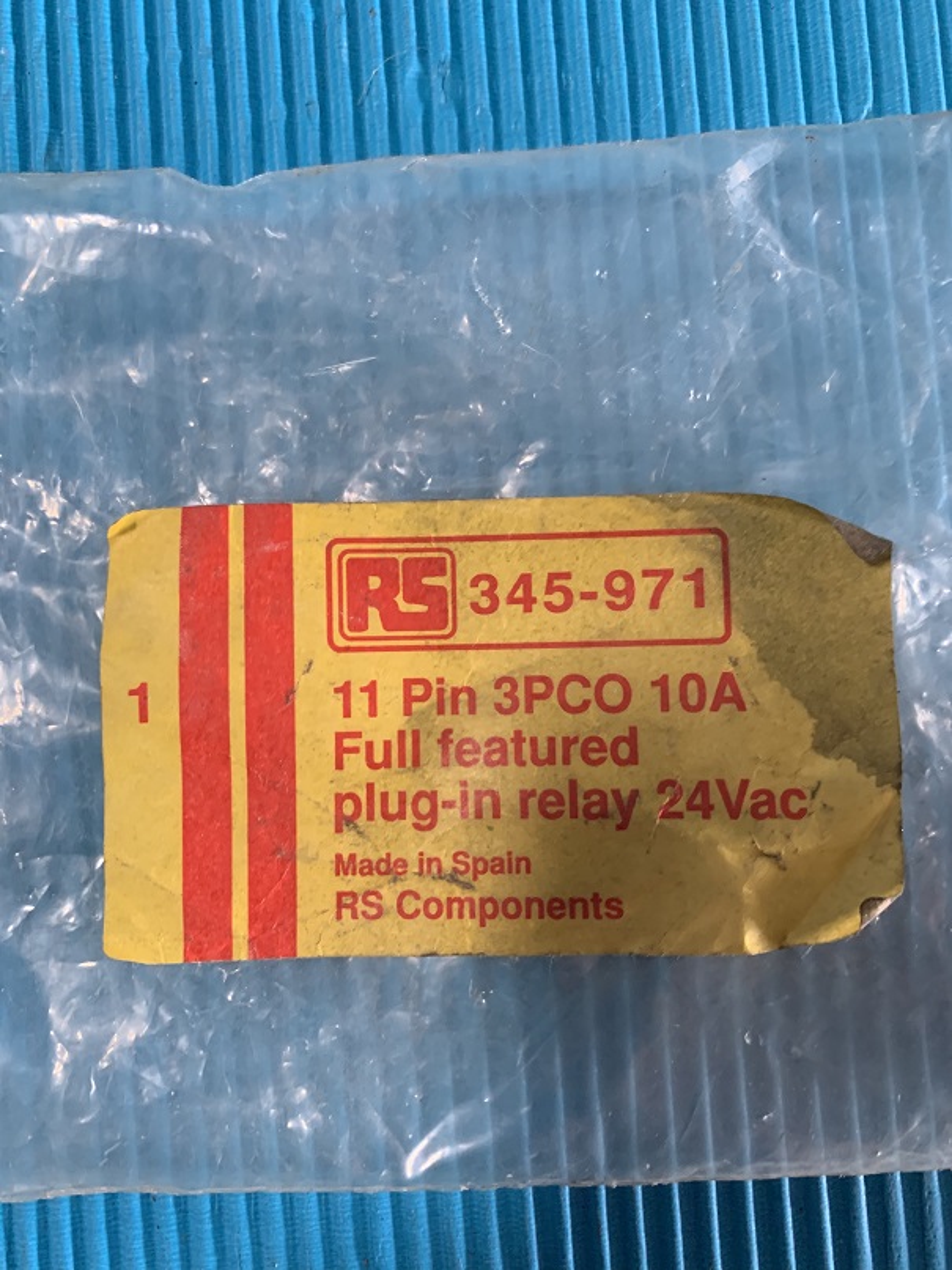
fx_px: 954
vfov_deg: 67.3
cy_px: 635
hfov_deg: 53.1
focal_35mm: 26
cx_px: 476
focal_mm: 4.25
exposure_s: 1/60
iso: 400
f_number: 1.8
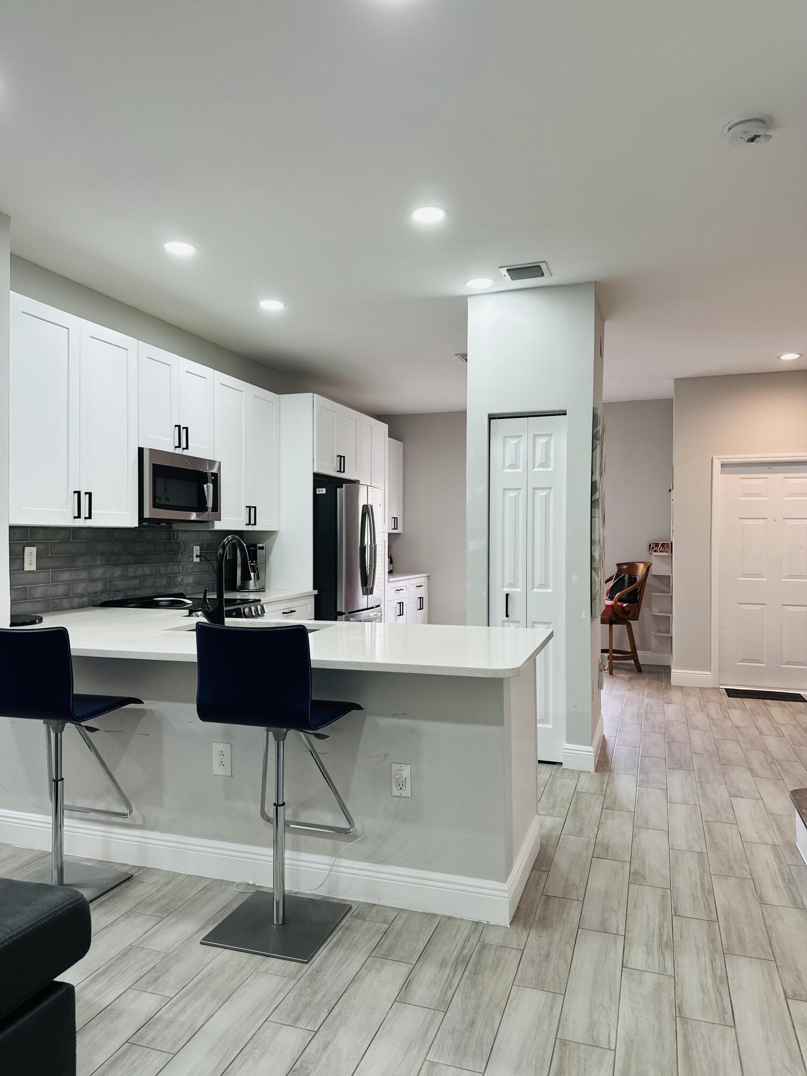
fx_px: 746
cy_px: 538
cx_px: 404
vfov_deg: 71.6
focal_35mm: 24
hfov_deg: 56.8
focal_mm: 6.86
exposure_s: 1/120
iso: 160
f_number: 1.78
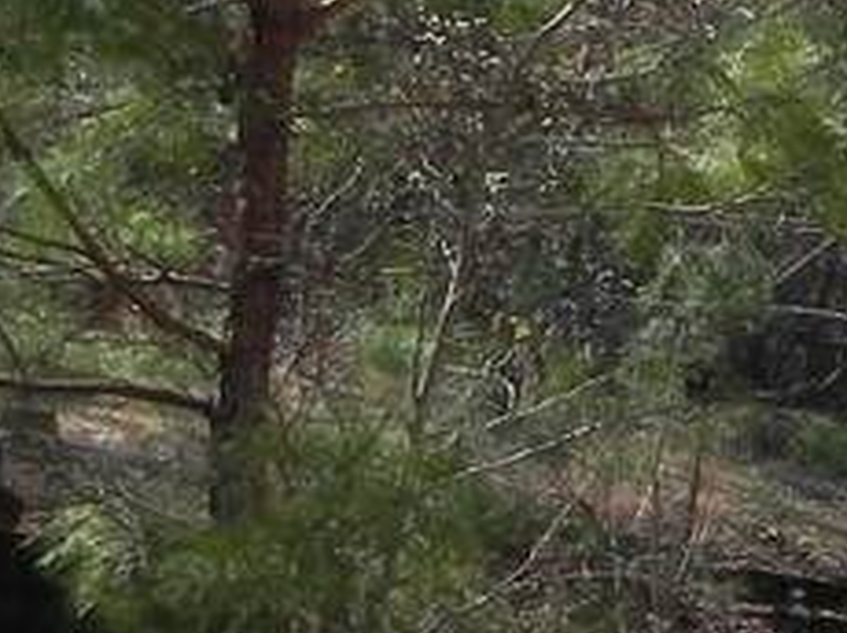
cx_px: 1749
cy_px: 574
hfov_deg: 14.0
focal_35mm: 116
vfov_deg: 12.6
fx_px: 2835
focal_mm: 4.6
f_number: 6.3
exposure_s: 1/246
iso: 160
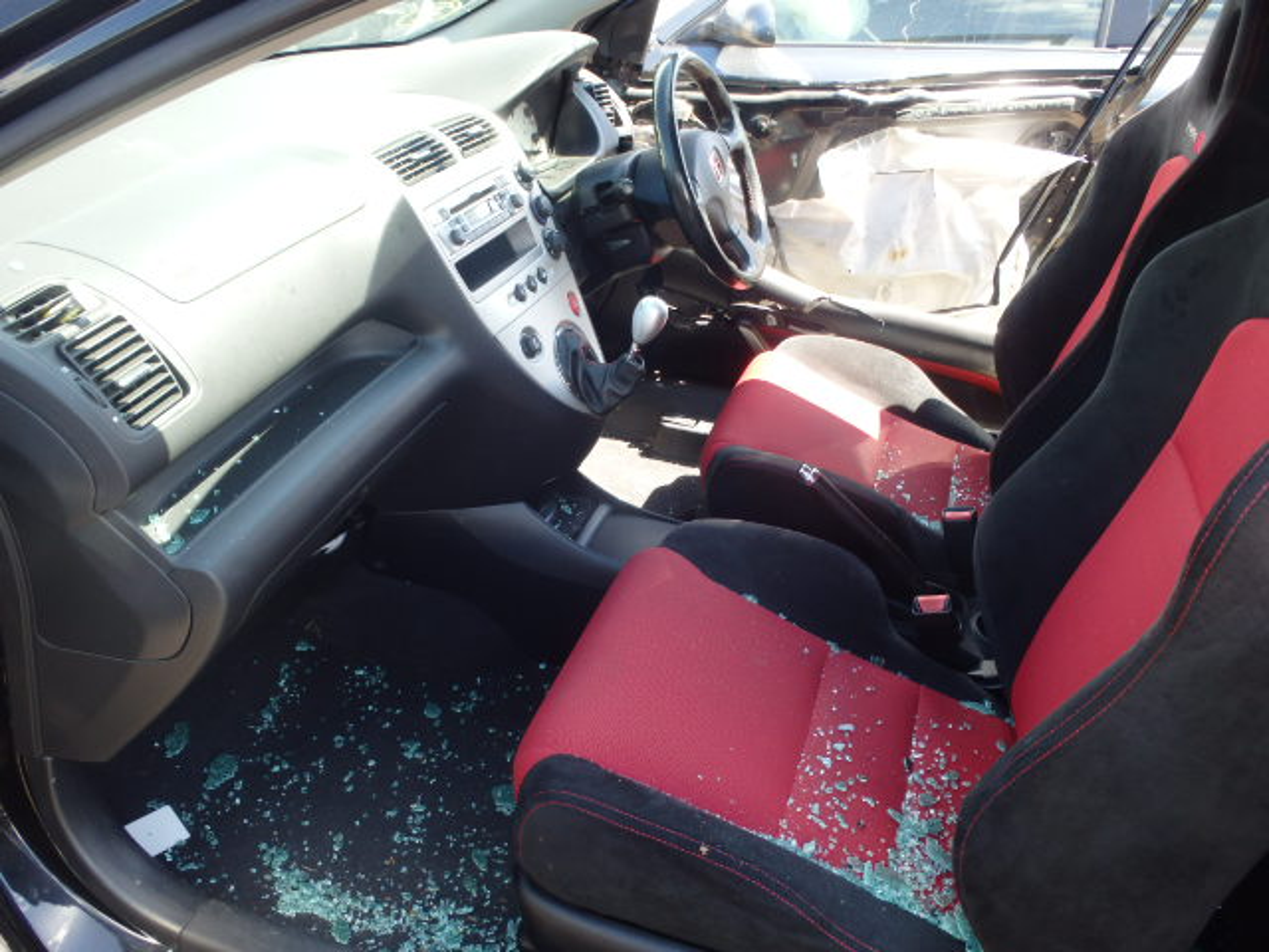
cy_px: 476
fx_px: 1026
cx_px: 634
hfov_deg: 63.4
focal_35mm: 28
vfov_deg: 49.7
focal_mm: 5
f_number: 3.9
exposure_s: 1/60
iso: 125
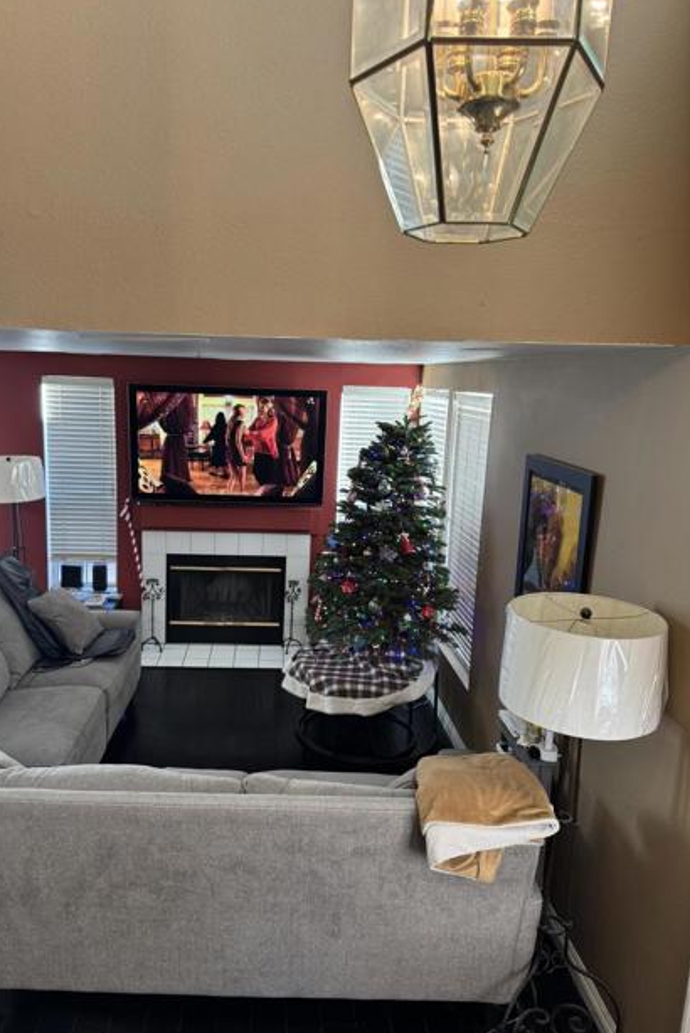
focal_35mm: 26
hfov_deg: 49.4
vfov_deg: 69.4
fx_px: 747
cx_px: 288
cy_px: 520
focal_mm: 6.76
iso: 160
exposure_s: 1/60
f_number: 1.78
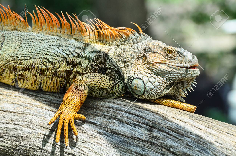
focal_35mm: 285
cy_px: 78
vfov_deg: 4.8
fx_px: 1864
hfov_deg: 7.2
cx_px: 118
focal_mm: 190
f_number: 6.3
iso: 100
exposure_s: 1/400
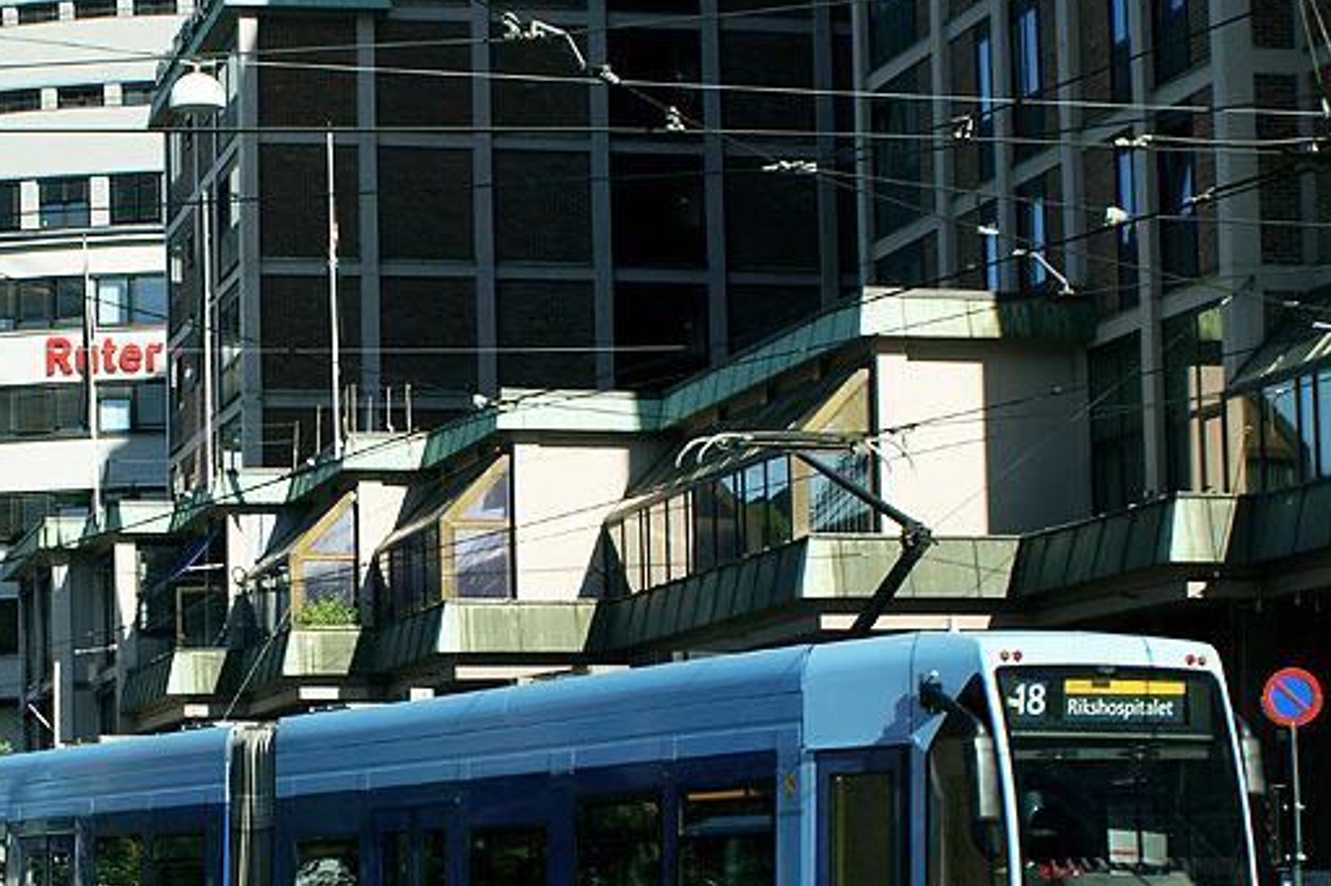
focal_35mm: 90
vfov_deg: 15.1
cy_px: 663
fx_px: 3326
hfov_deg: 22.3
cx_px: 276
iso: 200
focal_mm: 30
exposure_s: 1/250
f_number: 9
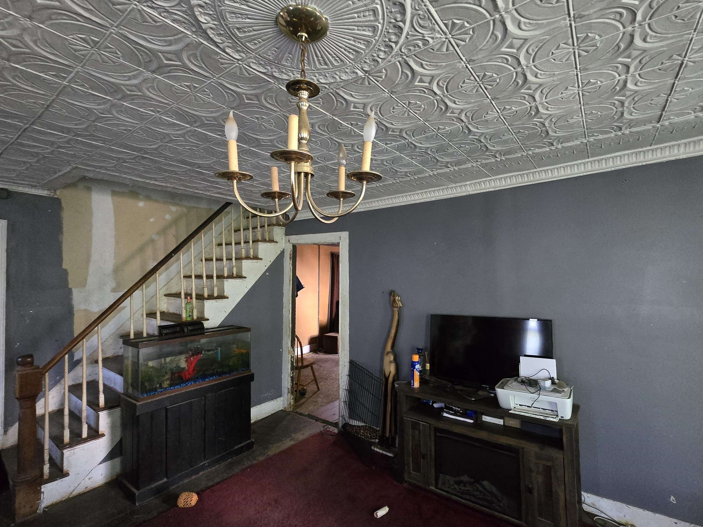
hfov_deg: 98.1
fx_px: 305
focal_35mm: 15
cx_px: 365
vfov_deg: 81.7
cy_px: 274
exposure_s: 1/30
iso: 1250
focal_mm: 2.2
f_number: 2.2
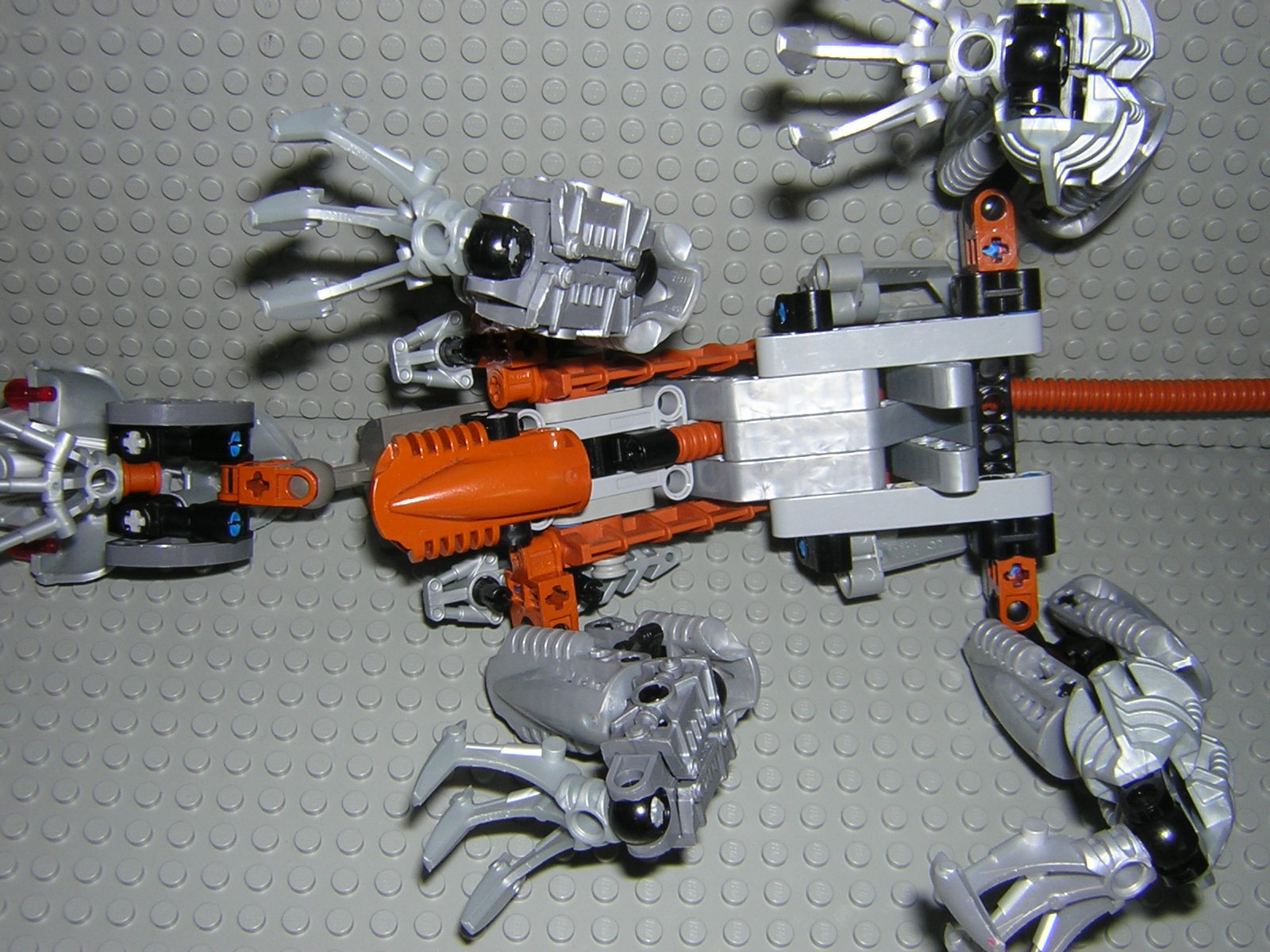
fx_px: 1321
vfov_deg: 39.7
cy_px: 476
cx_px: 635
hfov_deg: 51.4
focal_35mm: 36
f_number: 5.2
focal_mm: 4.7
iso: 100
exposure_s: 1/60.1
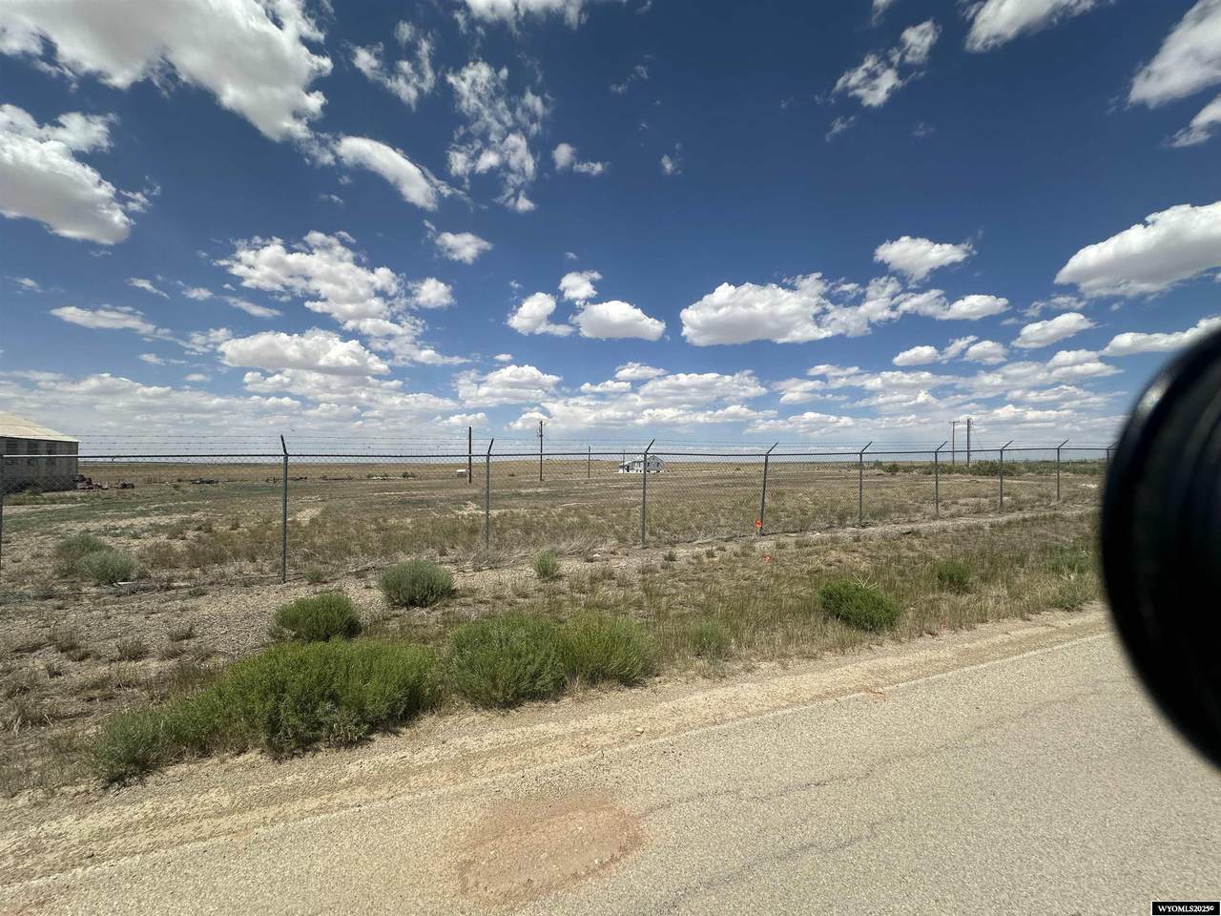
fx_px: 494
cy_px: 458
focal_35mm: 14
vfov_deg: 85.7
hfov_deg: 102.1
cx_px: 610
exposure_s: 1/4132
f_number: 2.2
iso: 50
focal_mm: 2.22
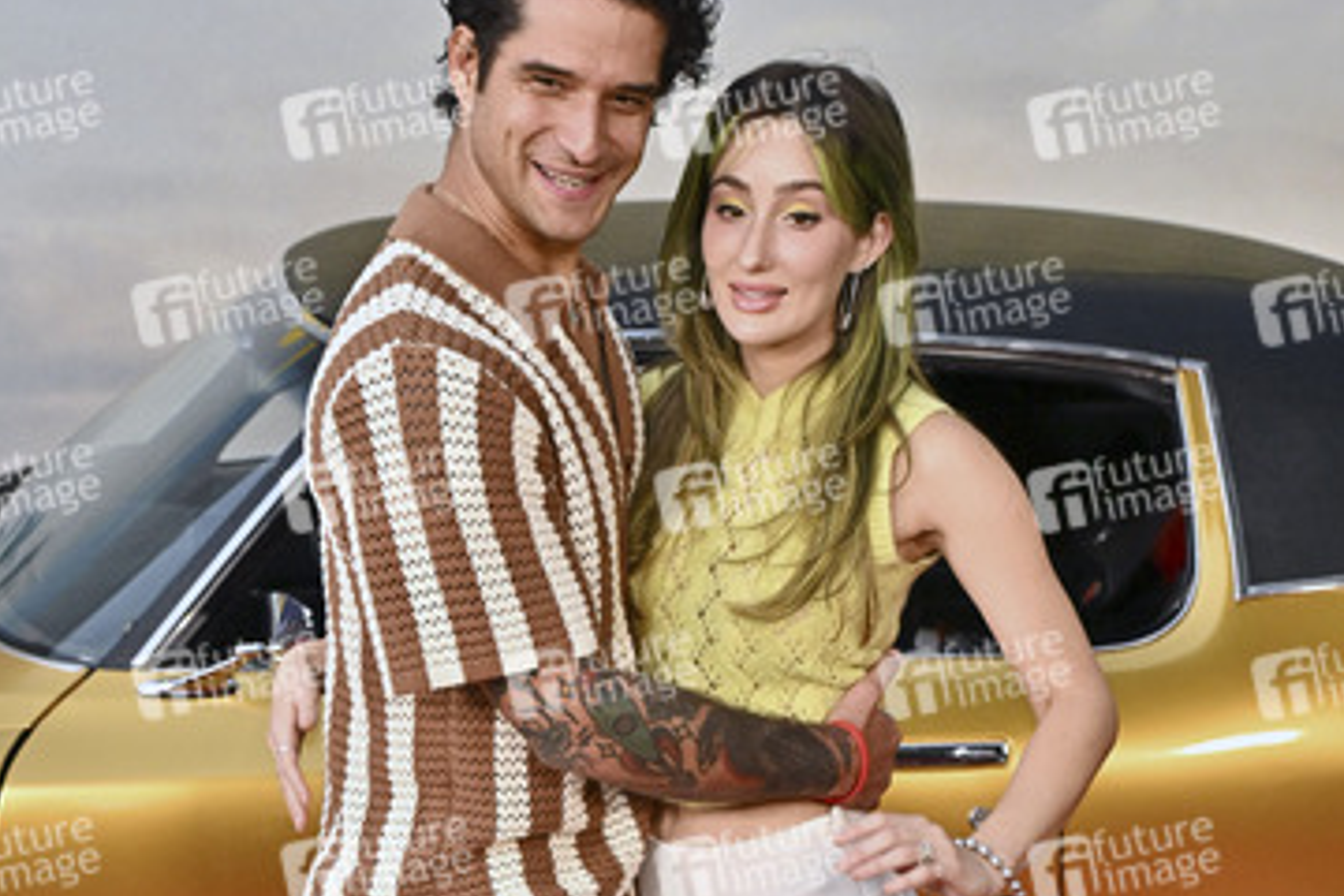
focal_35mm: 50
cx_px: 650
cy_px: 396
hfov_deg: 39.6
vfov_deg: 27.0
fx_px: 1867
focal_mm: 40
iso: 2500
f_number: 4.5
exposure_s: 1/320
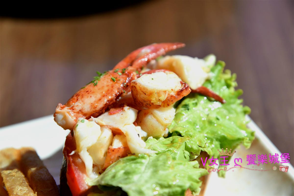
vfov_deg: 11.4
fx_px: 980
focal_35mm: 120
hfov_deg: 17.1
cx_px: 147
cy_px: 98
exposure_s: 1/125
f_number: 6.3
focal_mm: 120
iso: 400
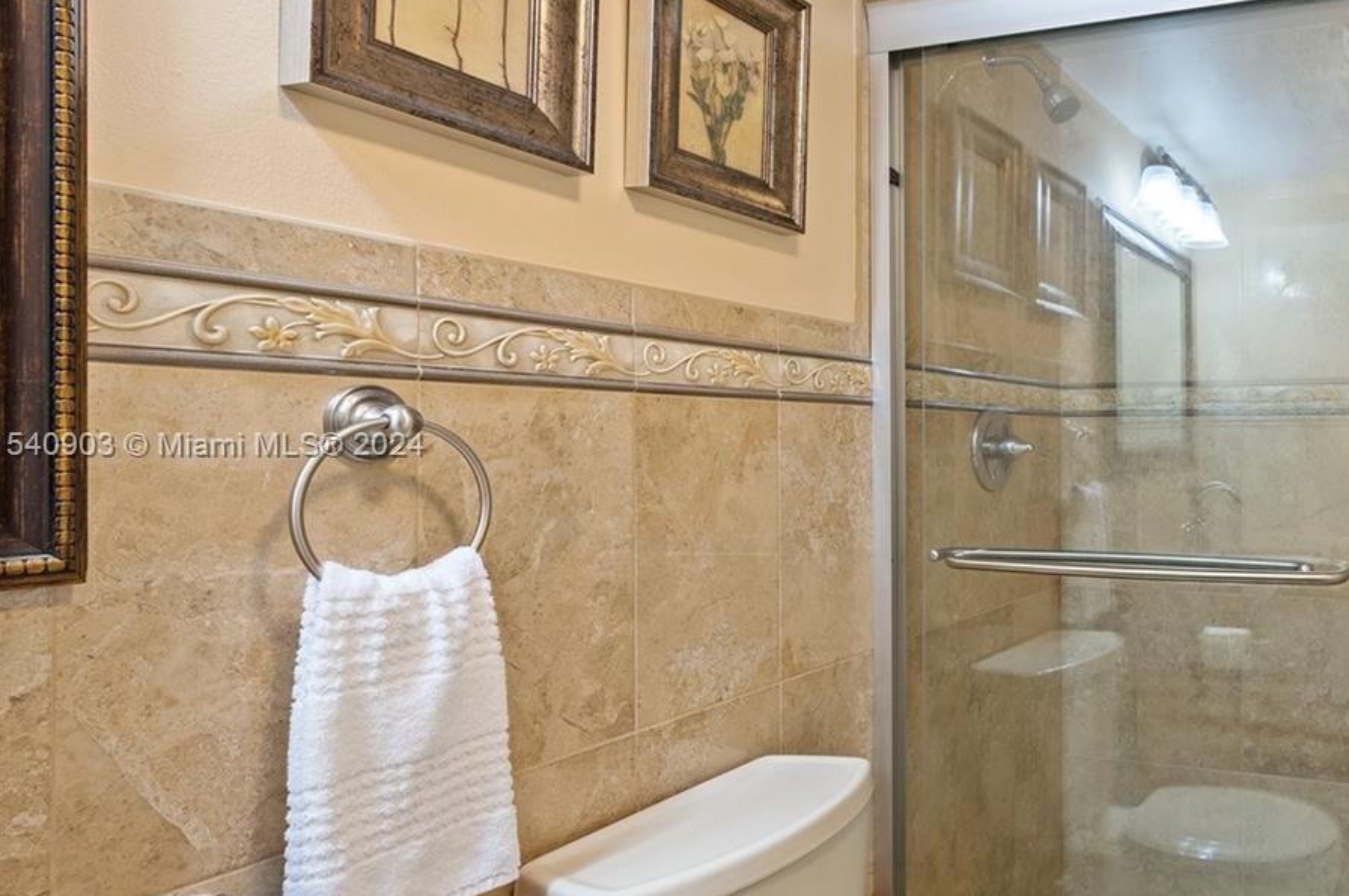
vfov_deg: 51.2
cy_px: 448
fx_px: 936
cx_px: 1147
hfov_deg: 63.0
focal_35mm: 25
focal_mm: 14
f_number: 8
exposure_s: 1
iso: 200
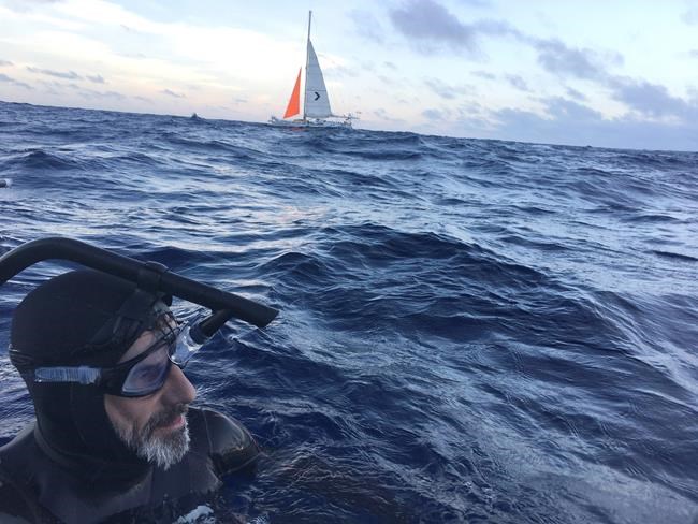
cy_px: 262
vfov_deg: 48.3
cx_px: 349
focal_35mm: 29
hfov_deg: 61.6
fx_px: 585
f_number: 2.2
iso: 25
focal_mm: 4.15
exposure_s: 1/120
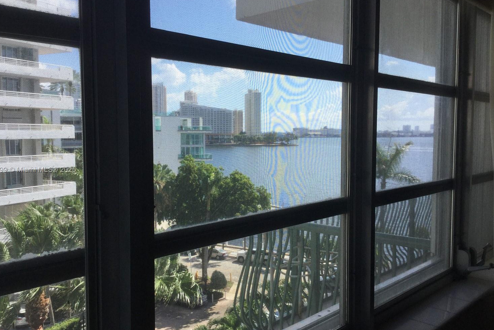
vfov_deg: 37.9
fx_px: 480
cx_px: 237
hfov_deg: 54.4
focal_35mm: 35
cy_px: 170
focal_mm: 3.3
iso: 25
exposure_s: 1/721
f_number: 2.4
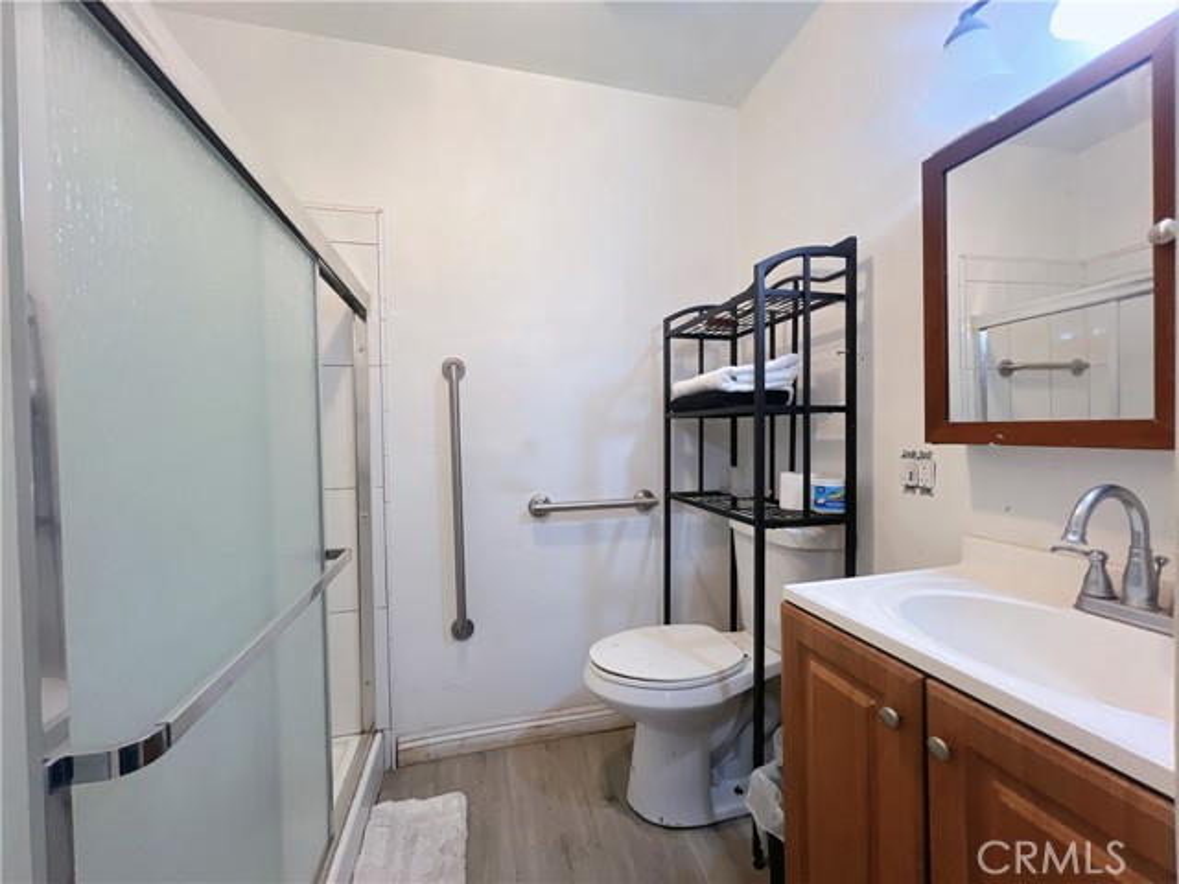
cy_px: 442
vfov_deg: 89.9
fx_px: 443
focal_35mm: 13
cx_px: 590
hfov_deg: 106.2
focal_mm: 1.57
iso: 200
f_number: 1.8
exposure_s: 1/60
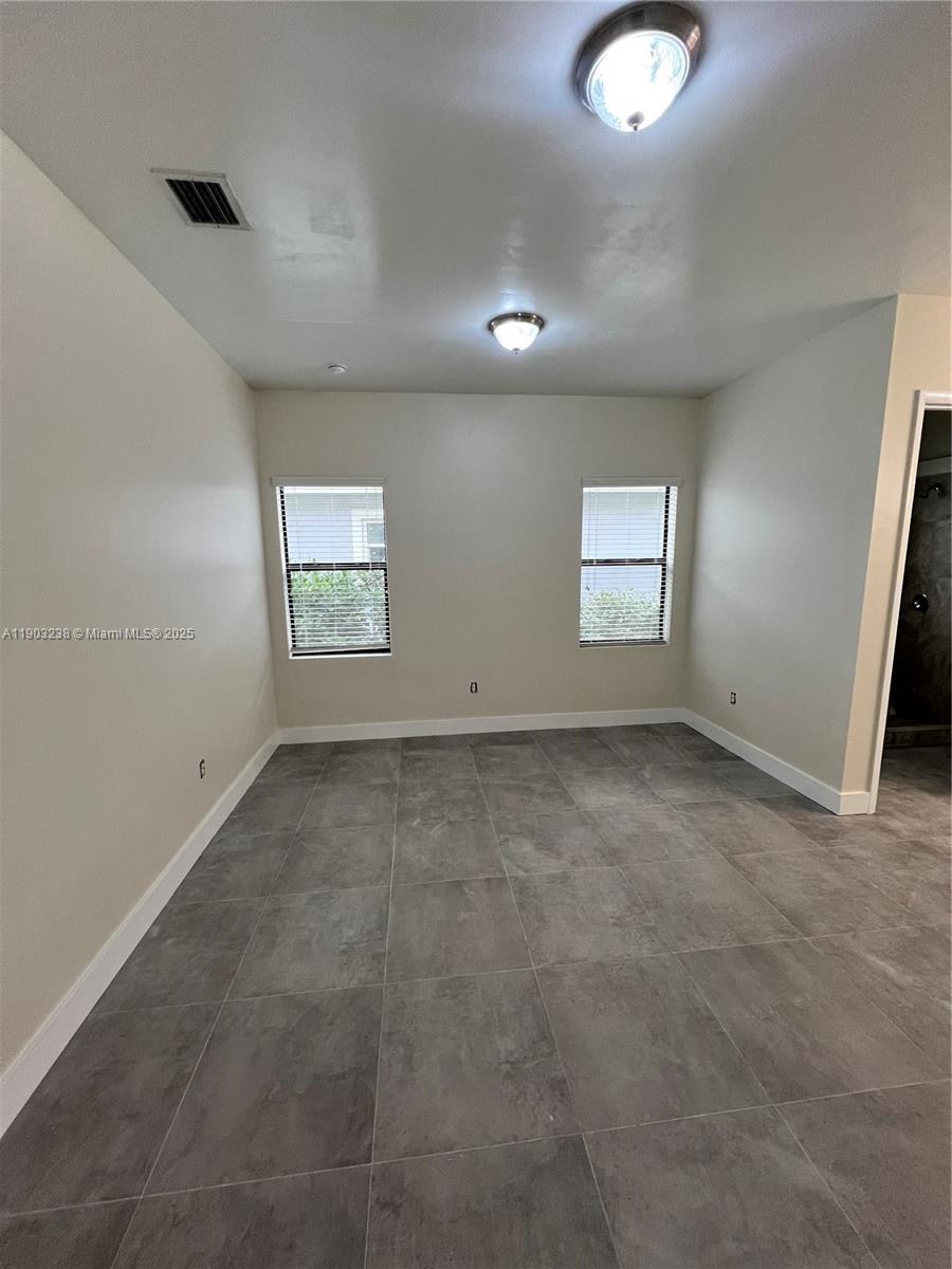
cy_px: 634
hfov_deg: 89.9
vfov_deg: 106.2
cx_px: 476
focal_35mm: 13
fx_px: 477
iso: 160
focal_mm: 1.57
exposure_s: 1/120
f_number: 1.8
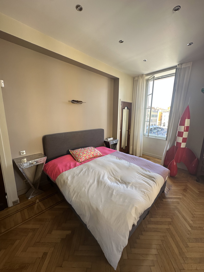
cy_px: 136
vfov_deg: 102.1
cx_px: 102
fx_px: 110
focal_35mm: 14
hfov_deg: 85.7
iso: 64
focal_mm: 2.22
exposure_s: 1/99
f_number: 2.2
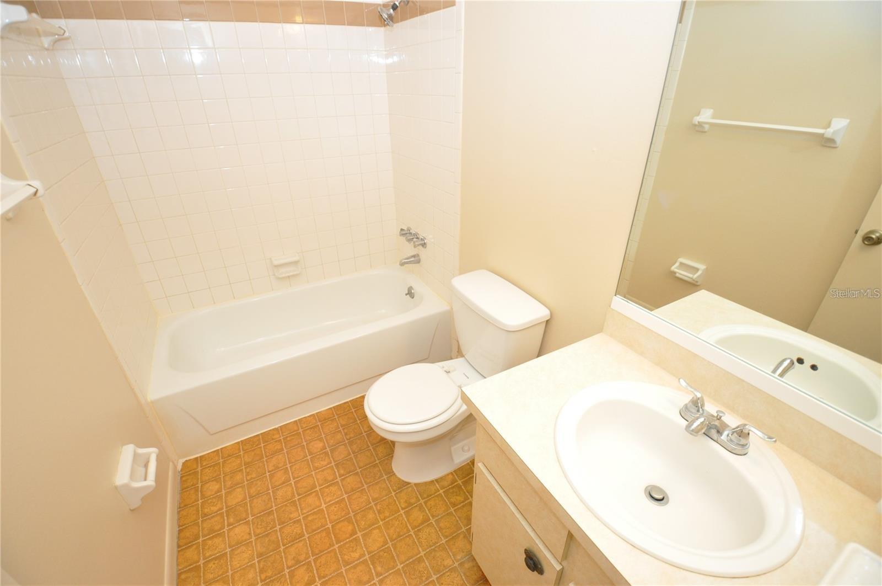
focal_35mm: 15
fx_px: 367
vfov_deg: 77.2
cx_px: 441
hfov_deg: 100.5
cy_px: 293
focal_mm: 10
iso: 800
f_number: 4
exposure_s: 1/60
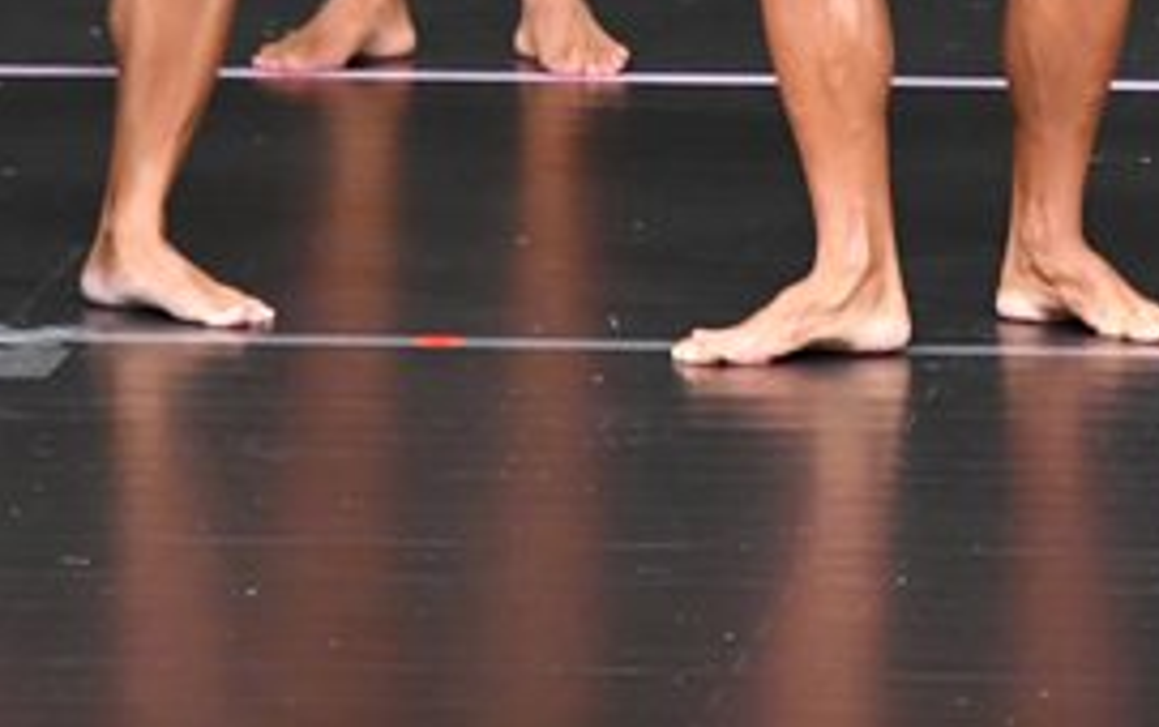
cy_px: -355
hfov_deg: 2.3
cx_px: 1097
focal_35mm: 917
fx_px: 28995
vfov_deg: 1.4
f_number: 5.6
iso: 5000
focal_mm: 210
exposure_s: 1/400
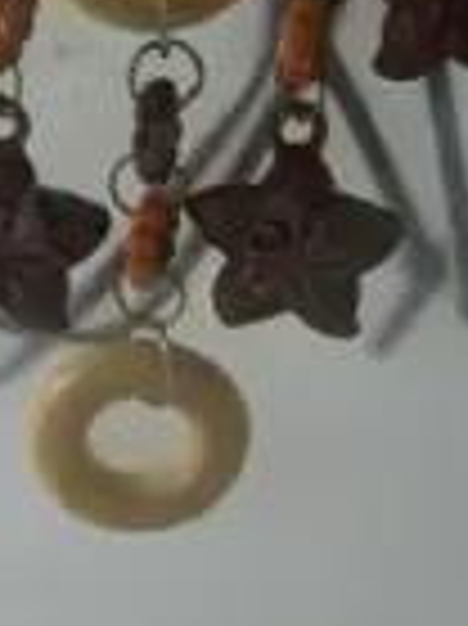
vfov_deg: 16.7
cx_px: 130
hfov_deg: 12.9
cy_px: -79
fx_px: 2058
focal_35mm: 114
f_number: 2.8
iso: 64
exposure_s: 1/59
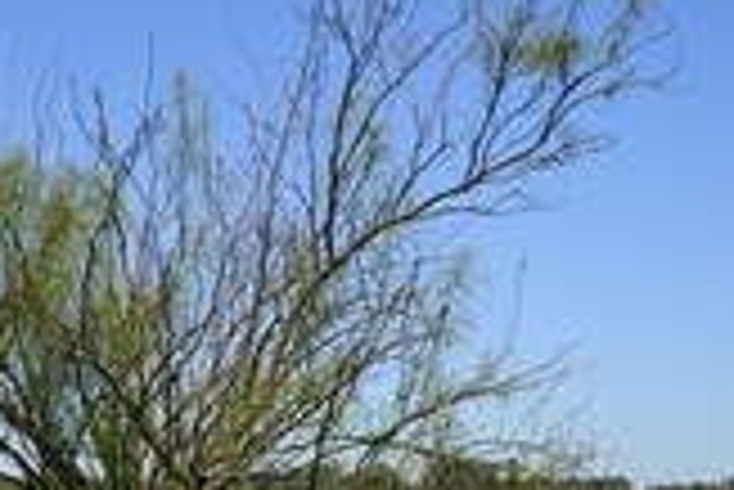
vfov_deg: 16.9
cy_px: 445
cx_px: -5
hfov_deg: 24.2
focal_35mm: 80
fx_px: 1633
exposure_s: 1/1000
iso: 200
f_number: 8
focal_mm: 31
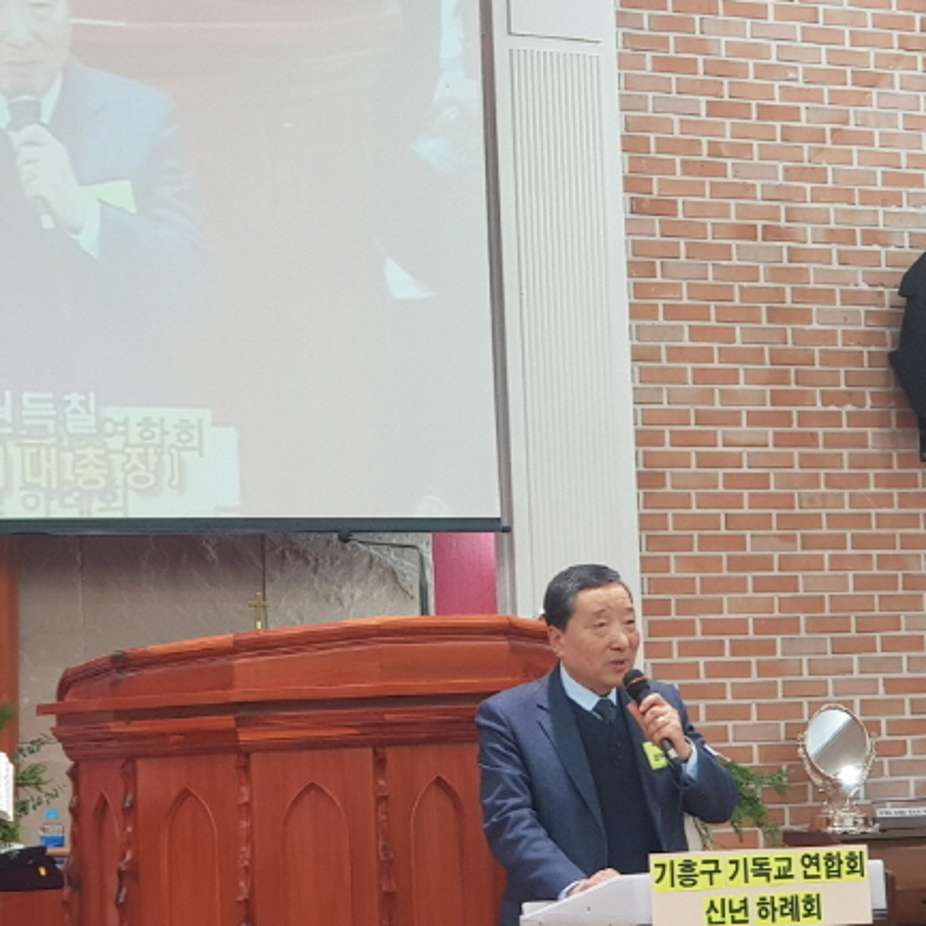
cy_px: 381
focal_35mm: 85
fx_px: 2573
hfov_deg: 20.4
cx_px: 479
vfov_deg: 20.4
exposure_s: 1/30
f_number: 2.4
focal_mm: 6
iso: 100
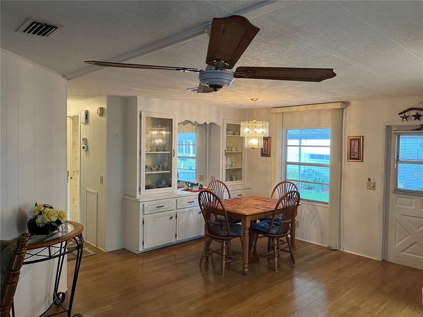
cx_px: 212
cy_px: 158
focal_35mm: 26
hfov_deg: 67.3
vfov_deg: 53.1
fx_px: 318
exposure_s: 1/60
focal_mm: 5.1
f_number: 1.6
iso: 125
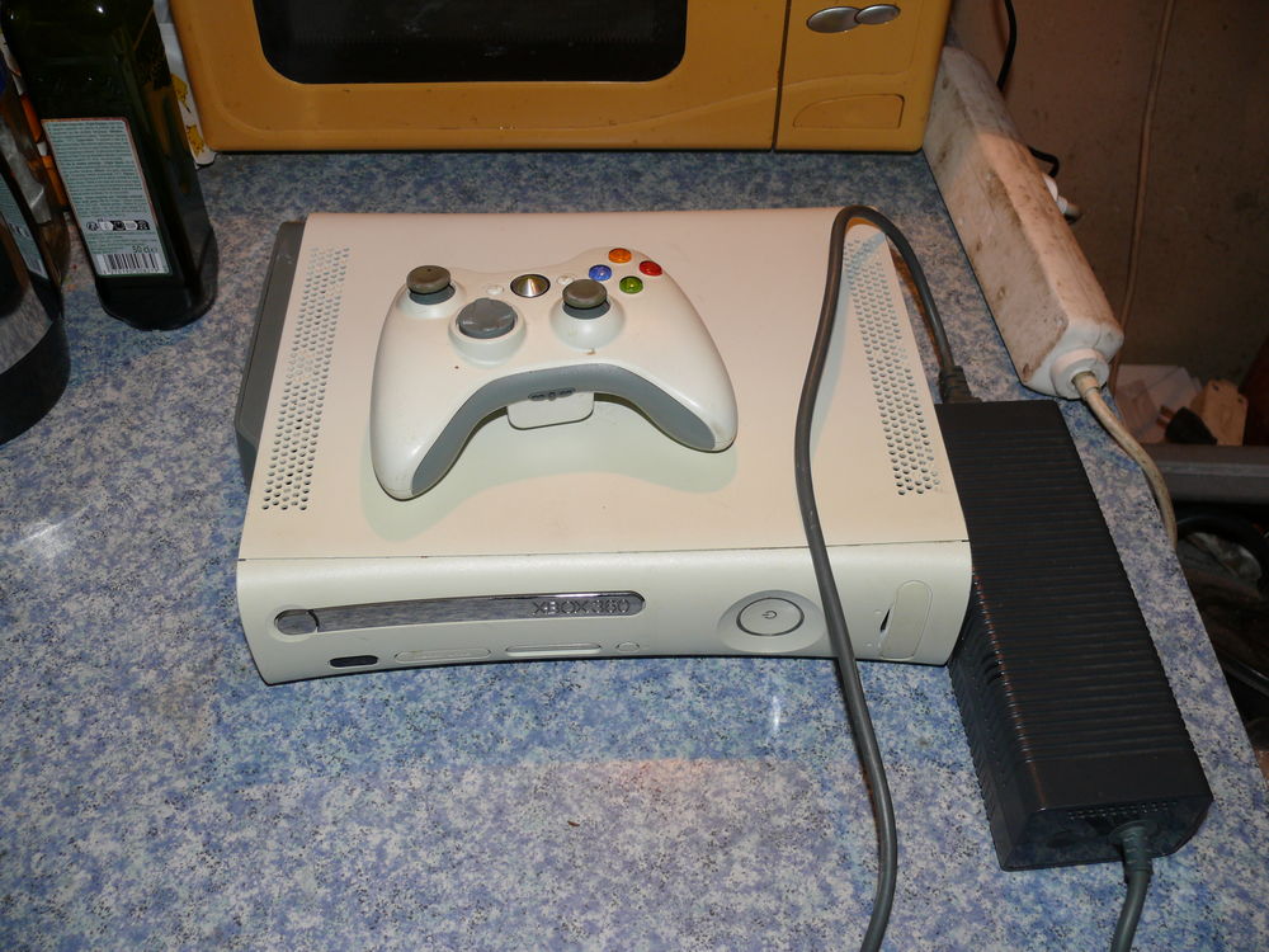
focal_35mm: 35
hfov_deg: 52.6
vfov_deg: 40.7
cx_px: 634
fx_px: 1283
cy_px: 476
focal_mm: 7.4
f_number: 2.8
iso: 100
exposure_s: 1/30
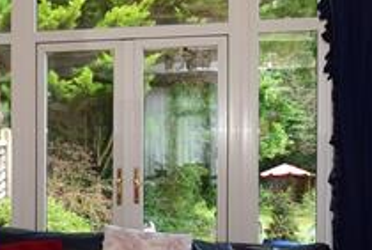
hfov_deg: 23.7
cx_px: -136
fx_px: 756
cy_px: 151
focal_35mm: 73
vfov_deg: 18.7
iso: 400
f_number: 7.1
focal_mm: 10
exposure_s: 1/50
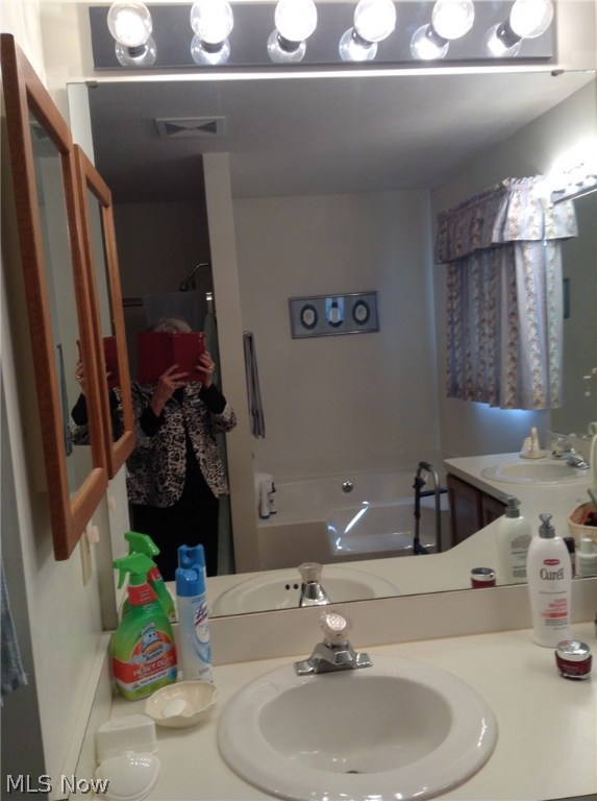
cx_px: 298
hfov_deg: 42.8
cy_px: 400
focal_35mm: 33
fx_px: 761
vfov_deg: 55.4
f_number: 2.4
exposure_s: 1/50
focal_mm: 3.3
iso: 32
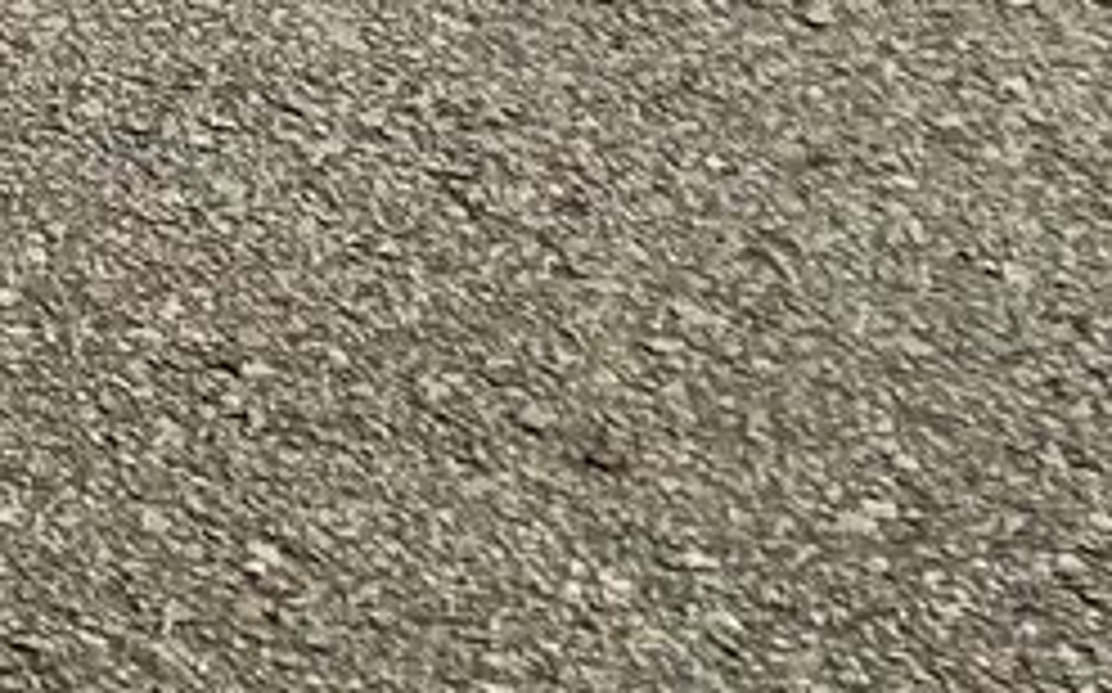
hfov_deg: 10.4
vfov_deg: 6.8
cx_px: -1682
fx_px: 5118
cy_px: -1627
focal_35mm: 169
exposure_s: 1/1377
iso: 50
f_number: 1.5
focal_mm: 5.7
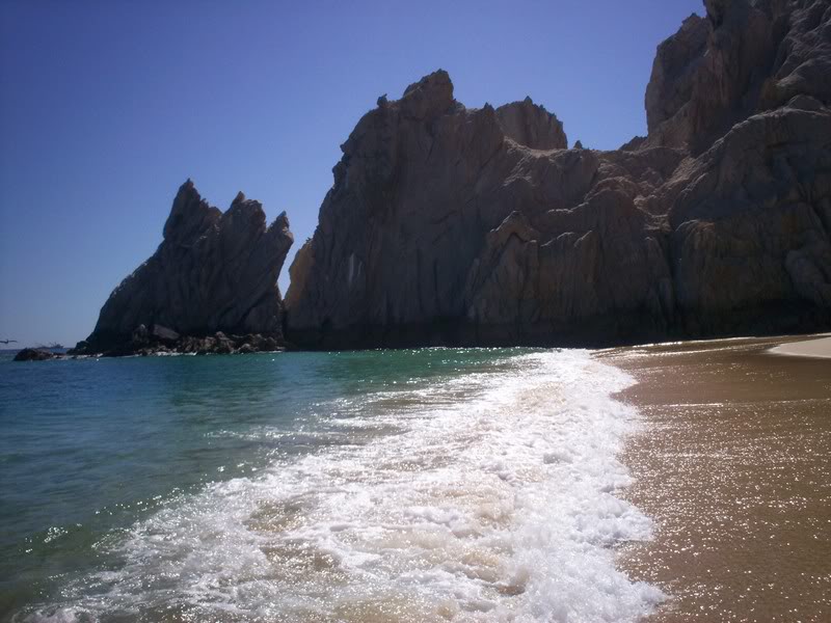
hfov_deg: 51.4
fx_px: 864
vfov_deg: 39.7
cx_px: 416
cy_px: 312
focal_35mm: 36
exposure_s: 1/2000
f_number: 4.5
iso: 100
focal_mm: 6
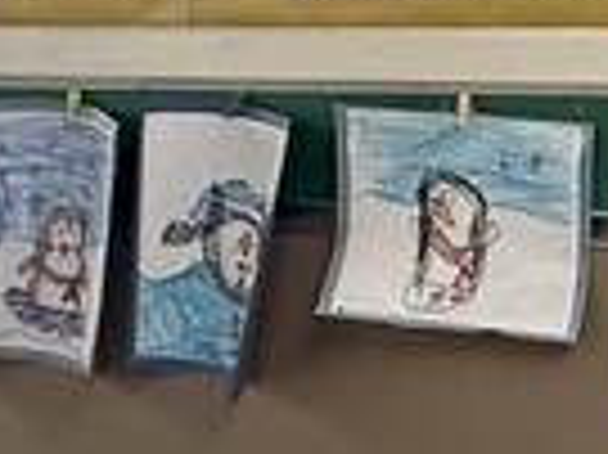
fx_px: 1860
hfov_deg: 14.4
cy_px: -36
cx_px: 1320
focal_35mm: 106
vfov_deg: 13.7
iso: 200
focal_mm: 2.22
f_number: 2.2
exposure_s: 1/120
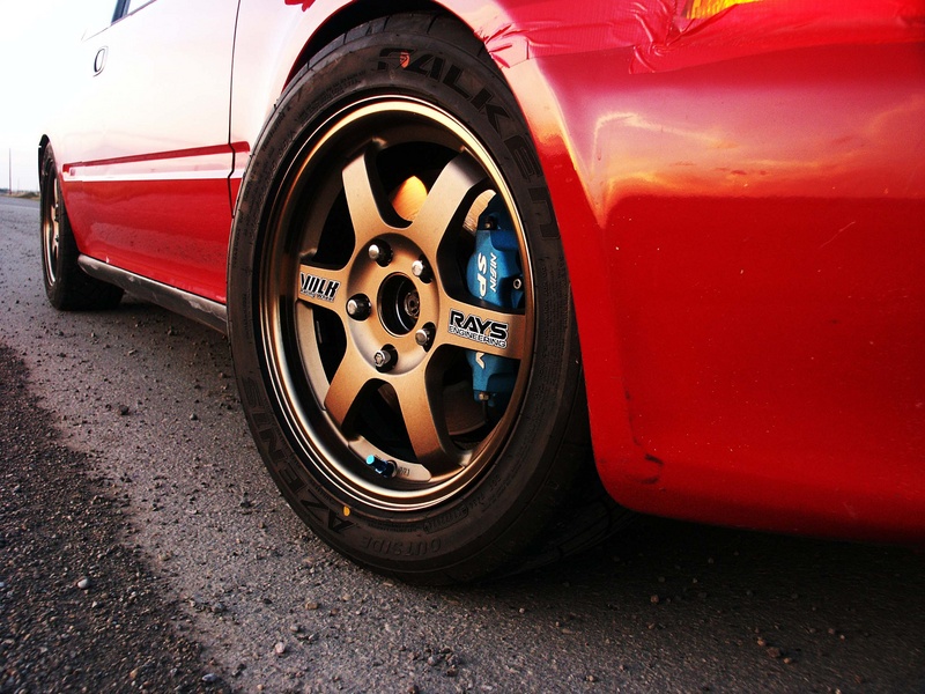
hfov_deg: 49.0
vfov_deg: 37.7
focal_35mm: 38
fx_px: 1015
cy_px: 347
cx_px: 462
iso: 125
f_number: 2.8
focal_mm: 9.91
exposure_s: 1/45
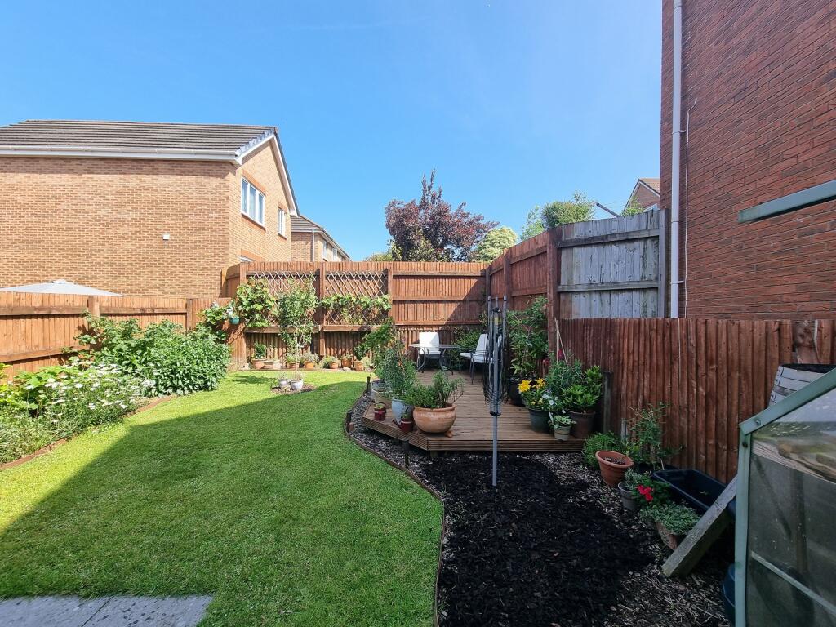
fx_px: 314
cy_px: 314
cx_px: 418
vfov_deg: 89.9
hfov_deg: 106.2
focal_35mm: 13
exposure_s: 1/732
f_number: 2.2
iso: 50
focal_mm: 2.2
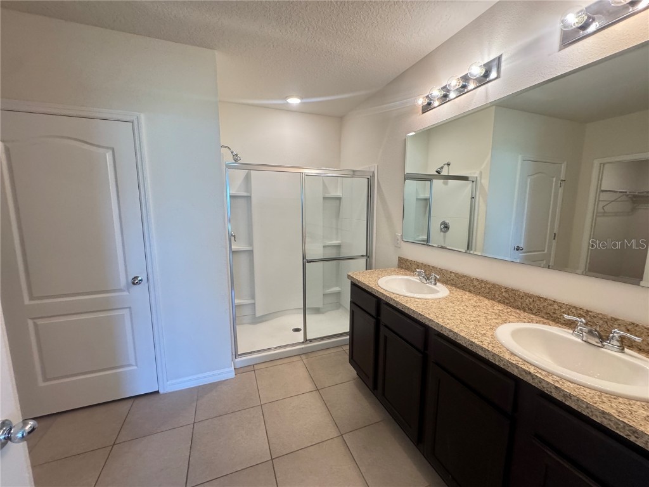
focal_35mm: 14
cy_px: 244
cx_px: 324
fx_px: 262
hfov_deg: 102.1
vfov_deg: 85.7
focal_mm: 2.22
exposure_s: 1/120
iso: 320
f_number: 2.2
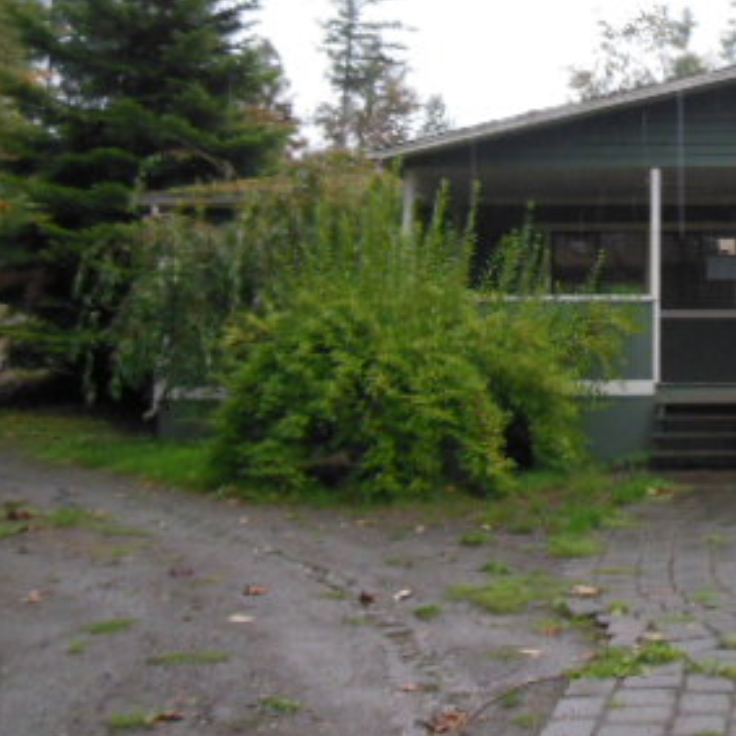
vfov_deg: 33.8
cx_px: 778
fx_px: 1203
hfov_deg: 30.9
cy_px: 270
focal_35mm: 50
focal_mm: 4.5
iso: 400
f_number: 3.2
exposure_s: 1/100
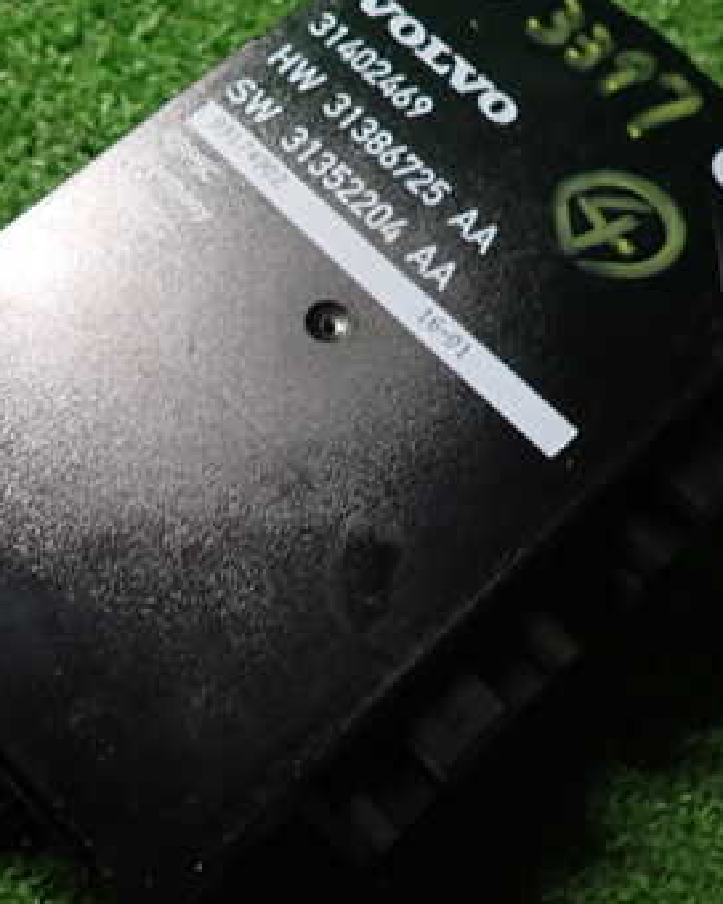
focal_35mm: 43
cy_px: 508
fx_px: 1150
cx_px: 276
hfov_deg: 34.7
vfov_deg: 42.8
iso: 500
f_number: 2
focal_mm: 4.5
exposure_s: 1/30
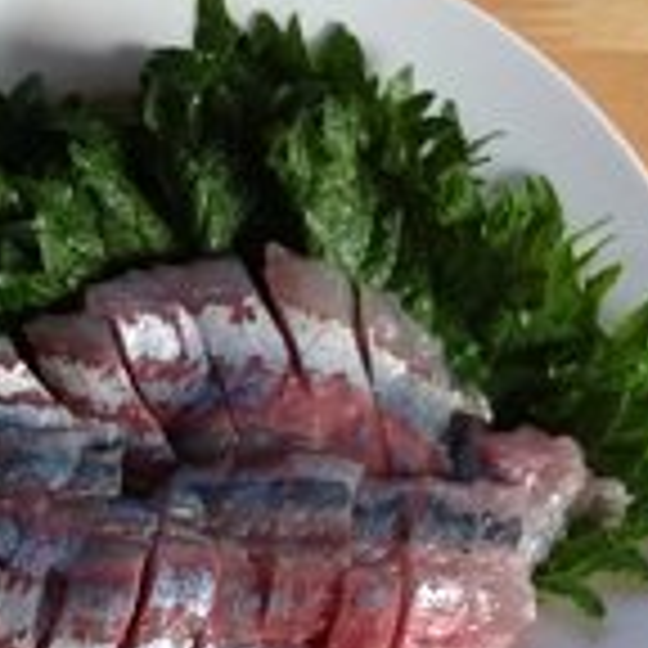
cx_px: 248
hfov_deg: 20.1
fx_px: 1821
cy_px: 490
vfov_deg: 20.0
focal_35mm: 86
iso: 125
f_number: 2.4
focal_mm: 4.28
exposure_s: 1/20
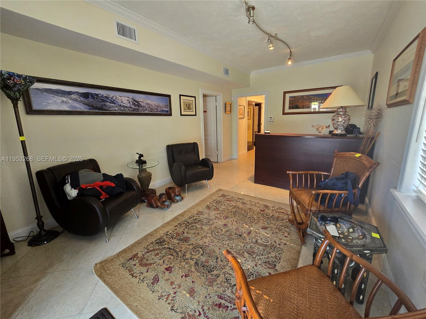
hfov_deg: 106.2
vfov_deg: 89.9
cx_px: 213
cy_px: 160
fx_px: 160
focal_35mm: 13
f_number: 2.2
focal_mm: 2.2
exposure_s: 1/60
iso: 400
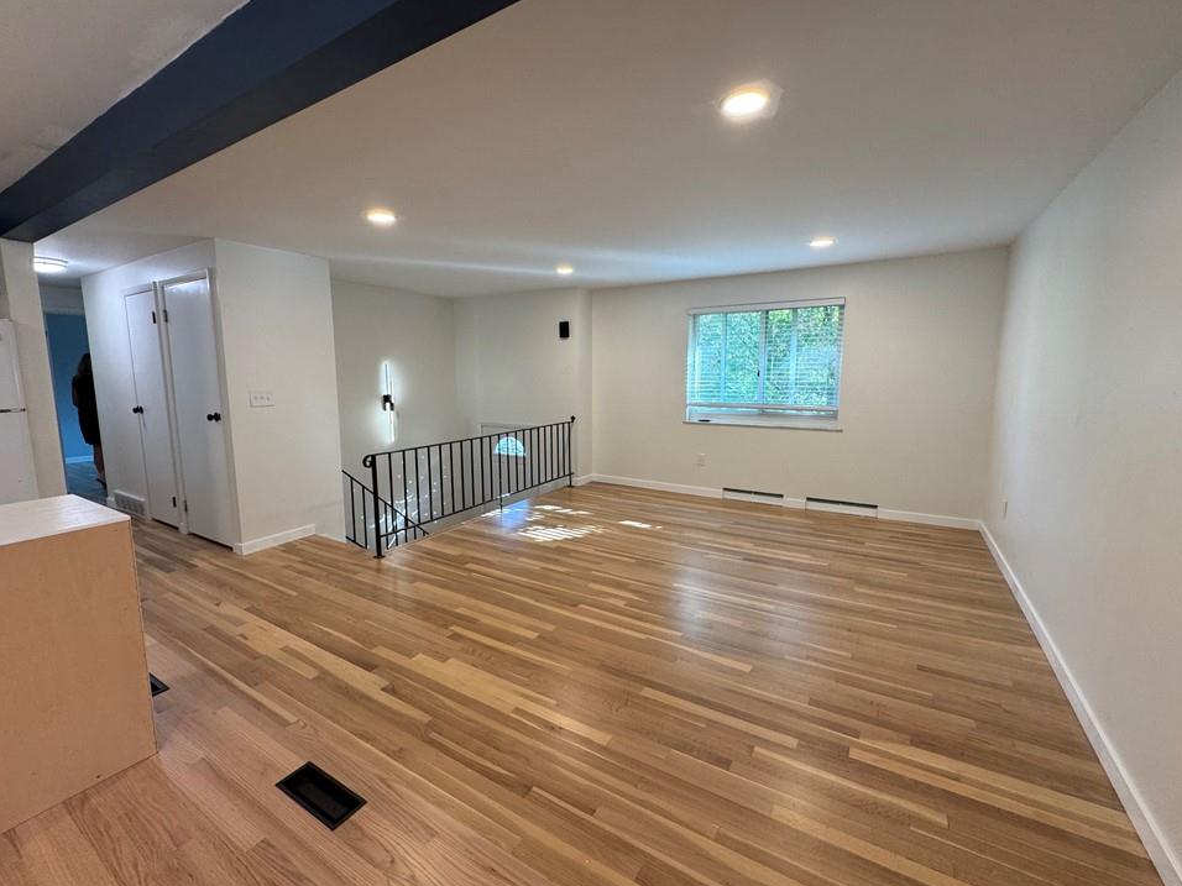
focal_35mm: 15
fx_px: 512
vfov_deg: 81.7
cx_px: 572
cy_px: 434
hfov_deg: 98.1
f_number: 2.2
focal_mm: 2.22
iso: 160
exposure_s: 1/120
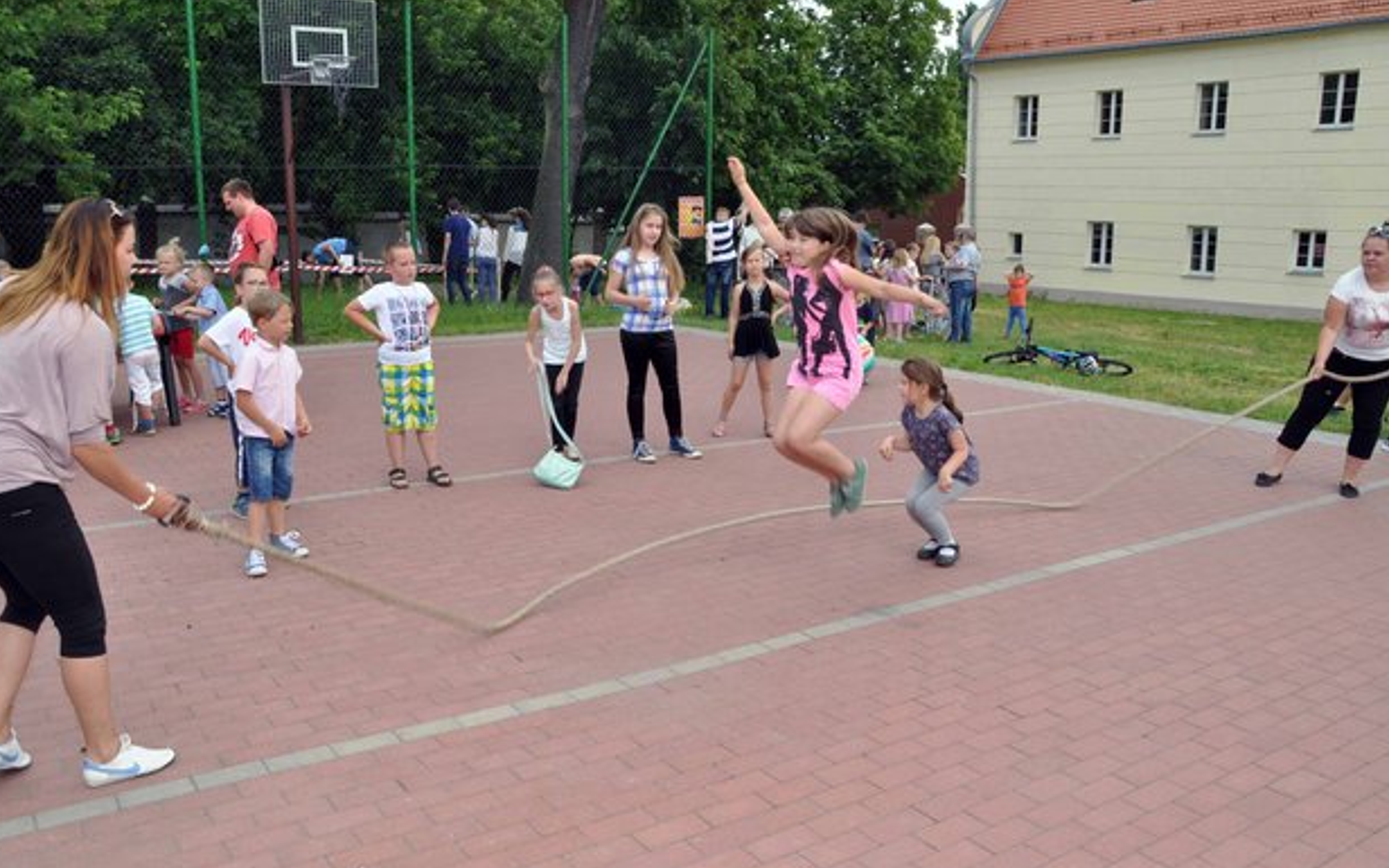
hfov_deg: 64.6
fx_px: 1098
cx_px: 681
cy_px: 437
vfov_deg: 43.1
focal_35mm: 29
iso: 500
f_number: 18
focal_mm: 18
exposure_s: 1/125
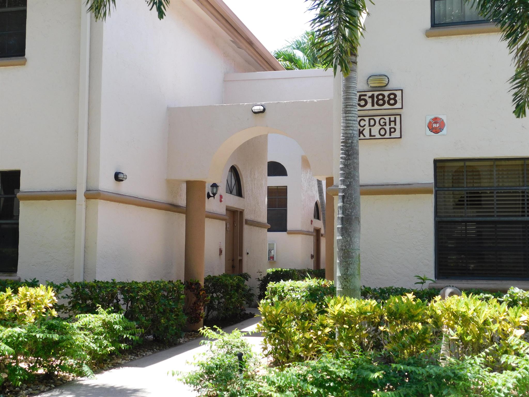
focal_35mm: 45
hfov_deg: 42.1
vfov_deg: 32.2
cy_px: 198
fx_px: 688
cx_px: 264
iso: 125
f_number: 3.7
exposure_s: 1/250
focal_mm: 8
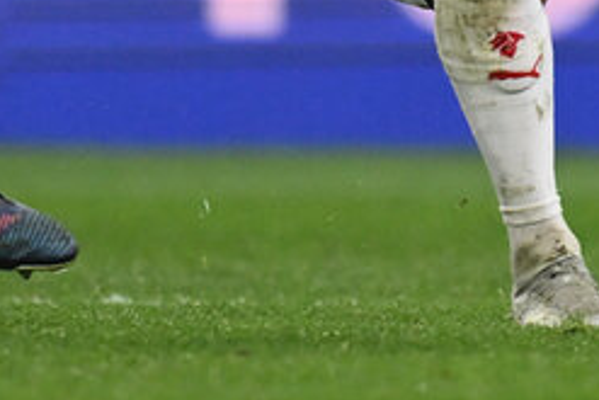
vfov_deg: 0.8
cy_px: -419
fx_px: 27552
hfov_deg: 1.2
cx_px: 245
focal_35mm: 1655
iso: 1600
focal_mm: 400
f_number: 3.2
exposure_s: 1/2000
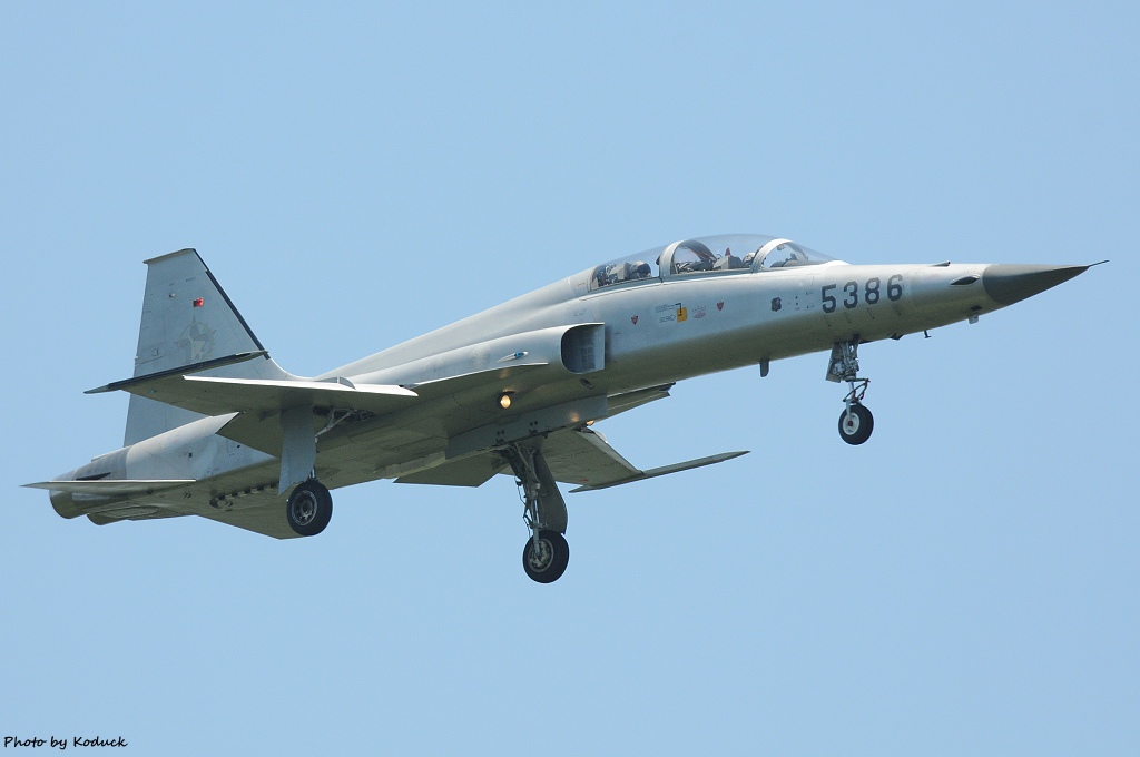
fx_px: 23720
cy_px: 378
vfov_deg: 1.8
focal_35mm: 750
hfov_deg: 2.8
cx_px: 570
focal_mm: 500
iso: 400
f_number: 8
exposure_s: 1/1000
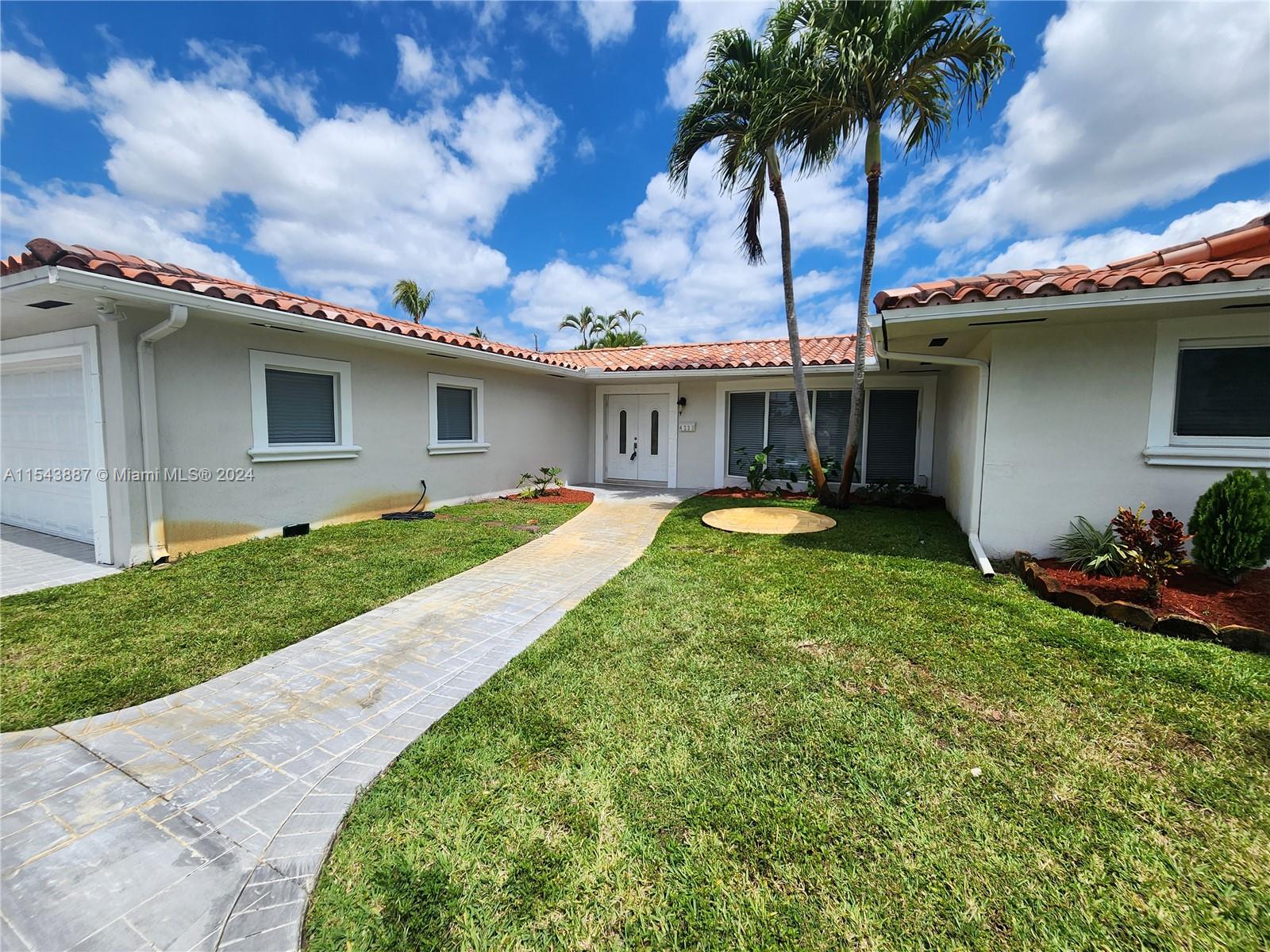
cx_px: 635
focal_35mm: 13
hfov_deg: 106.2
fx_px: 477
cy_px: 476
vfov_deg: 89.9
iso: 50
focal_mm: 2.2
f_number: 2.2
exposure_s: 1/2874
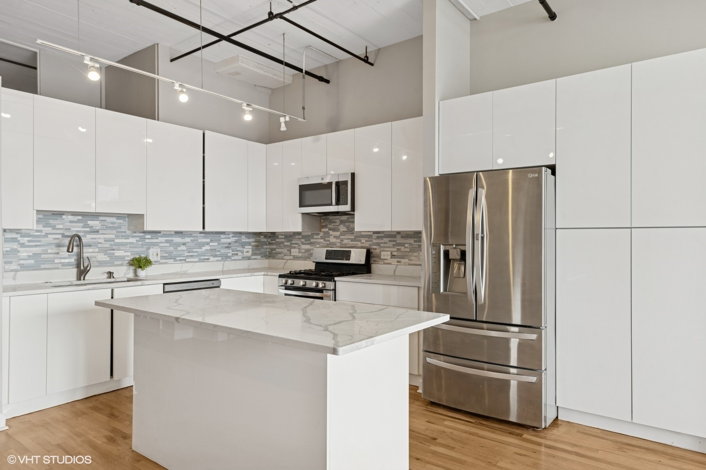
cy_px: 235
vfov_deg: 53.1
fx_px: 471
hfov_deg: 73.8
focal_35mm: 24
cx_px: 353
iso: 200
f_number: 8
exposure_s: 1/25
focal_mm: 24
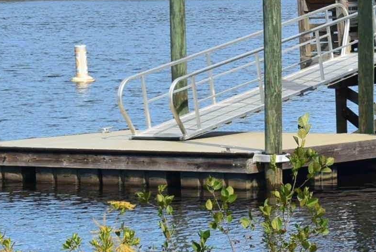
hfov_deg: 7.3
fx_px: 2875
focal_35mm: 275
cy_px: 1
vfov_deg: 5.0
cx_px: 629
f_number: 11
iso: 400
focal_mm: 48
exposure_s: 1/400
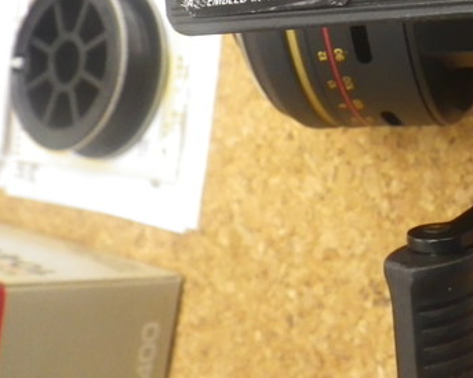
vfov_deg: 24.4
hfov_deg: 29.7
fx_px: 867
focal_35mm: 62
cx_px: 390
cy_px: 113
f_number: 3.8
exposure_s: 1/50
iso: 640
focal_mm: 6.1
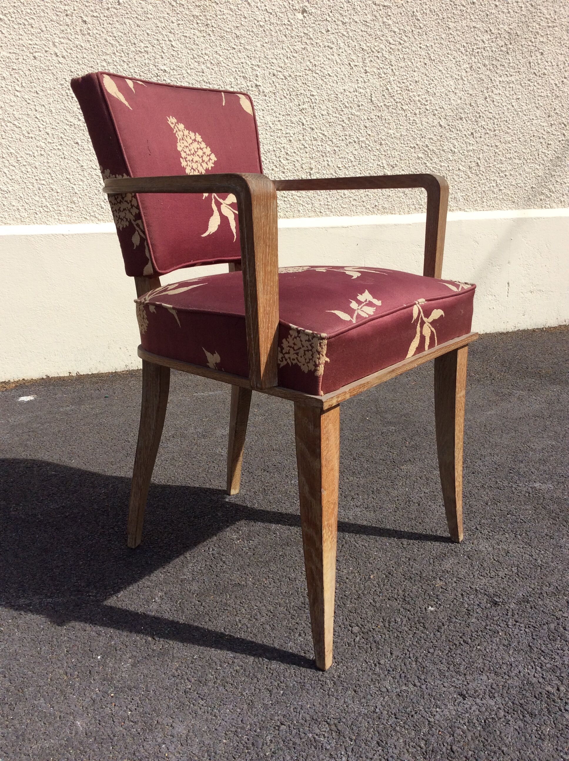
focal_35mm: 32
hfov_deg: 44.1
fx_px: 703
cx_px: 284
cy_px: 380
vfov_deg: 56.9
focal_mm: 3.3
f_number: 2.4
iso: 32
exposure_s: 1/1330
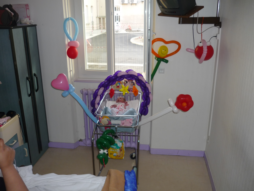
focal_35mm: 33
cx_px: 127
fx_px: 242
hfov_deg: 55.4
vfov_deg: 42.9
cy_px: 96
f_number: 2.8
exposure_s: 1/30
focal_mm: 5.5
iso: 100
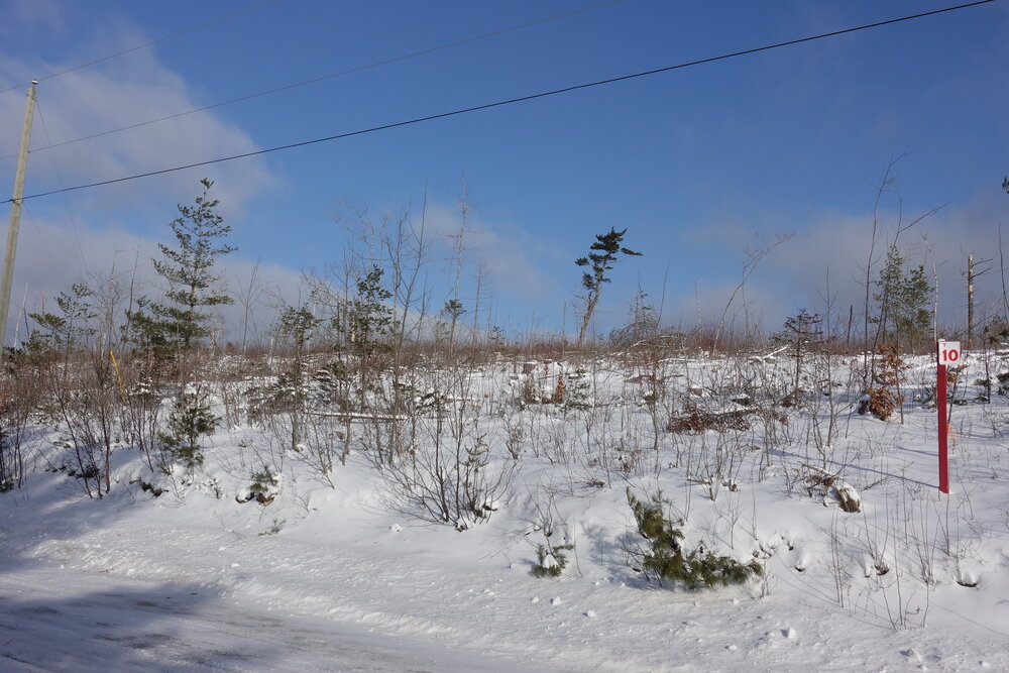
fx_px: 925
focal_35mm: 33
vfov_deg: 40.0
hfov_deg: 57.2
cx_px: 504
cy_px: 336
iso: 125
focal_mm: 11.93
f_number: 10
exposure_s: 1/320
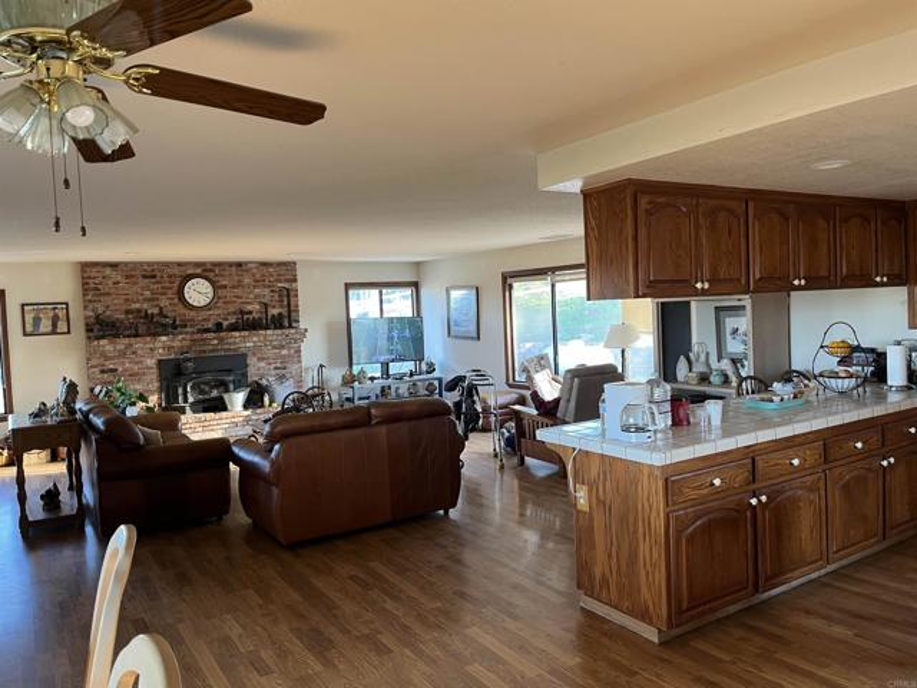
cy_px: 344
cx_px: 458
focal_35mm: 26
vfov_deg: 53.1
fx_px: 689
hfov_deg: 67.3
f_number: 1.6
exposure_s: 1/60
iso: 125
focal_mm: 5.1
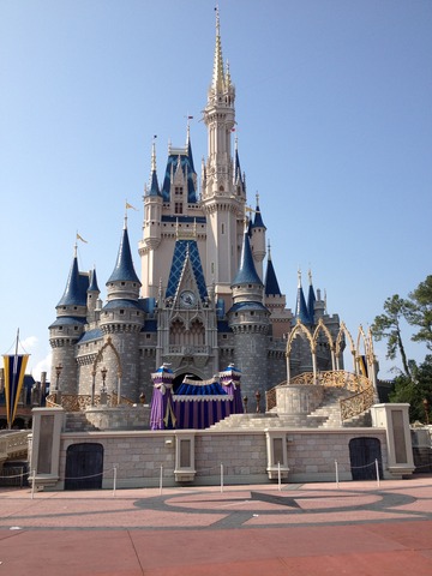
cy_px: 288
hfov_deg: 40.7
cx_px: 216
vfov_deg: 52.6
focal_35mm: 35
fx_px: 582
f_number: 2.4
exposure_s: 1/1783
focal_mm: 4.28
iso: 64
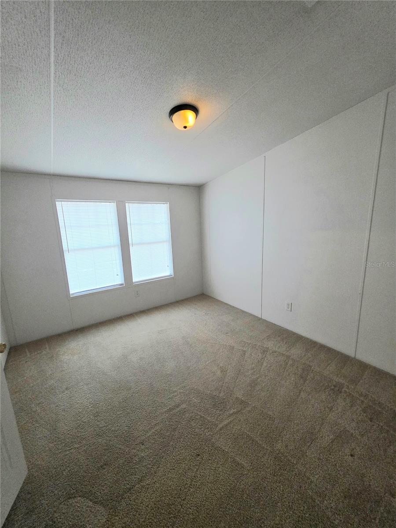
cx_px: 198
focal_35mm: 13
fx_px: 198
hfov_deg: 89.9
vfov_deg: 106.2
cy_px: 264
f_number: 1.9
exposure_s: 1/244
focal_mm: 2.2
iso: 500
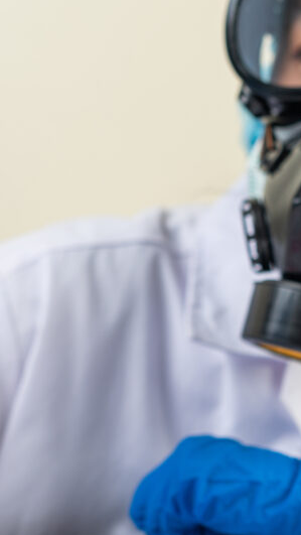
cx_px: 177
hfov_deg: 10.0
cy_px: 229
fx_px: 1716
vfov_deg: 17.7
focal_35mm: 121
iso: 100
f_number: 4.5
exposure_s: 1/125
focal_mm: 60
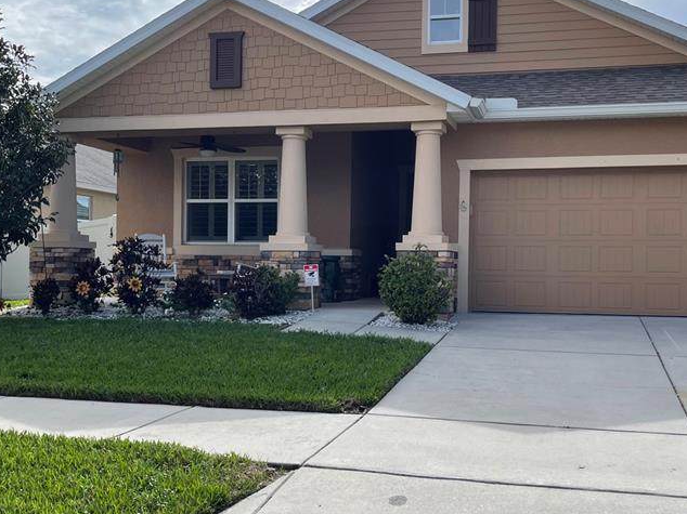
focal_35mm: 42
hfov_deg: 44.8
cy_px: 272
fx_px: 833
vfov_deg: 34.3
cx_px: 354
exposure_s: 1/3448
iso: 32
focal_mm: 5.1
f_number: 1.6
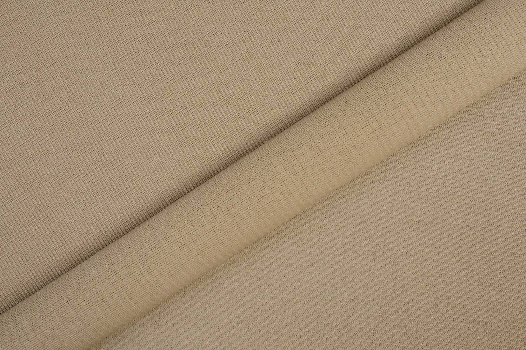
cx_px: 263
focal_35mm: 52
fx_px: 766
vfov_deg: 25.7
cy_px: 175
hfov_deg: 37.9
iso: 200
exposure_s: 1/60
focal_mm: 35
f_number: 16
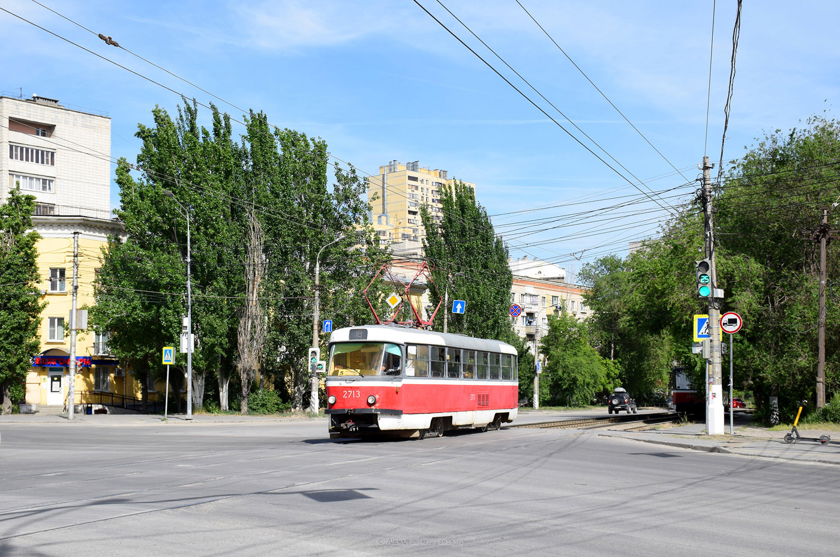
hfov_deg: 43.7
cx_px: 420
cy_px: 278
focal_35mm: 45
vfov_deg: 29.8
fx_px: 1048
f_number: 8
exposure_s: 1/500
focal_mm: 30
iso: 200
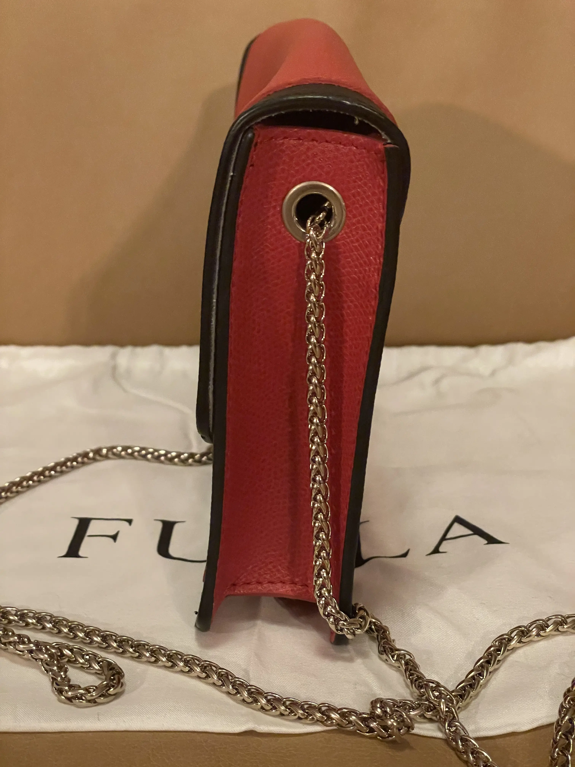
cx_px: 288
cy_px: 384
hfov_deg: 28.0
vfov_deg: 36.8
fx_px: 1152
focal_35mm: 52
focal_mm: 6
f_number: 2
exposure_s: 1/50
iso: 640
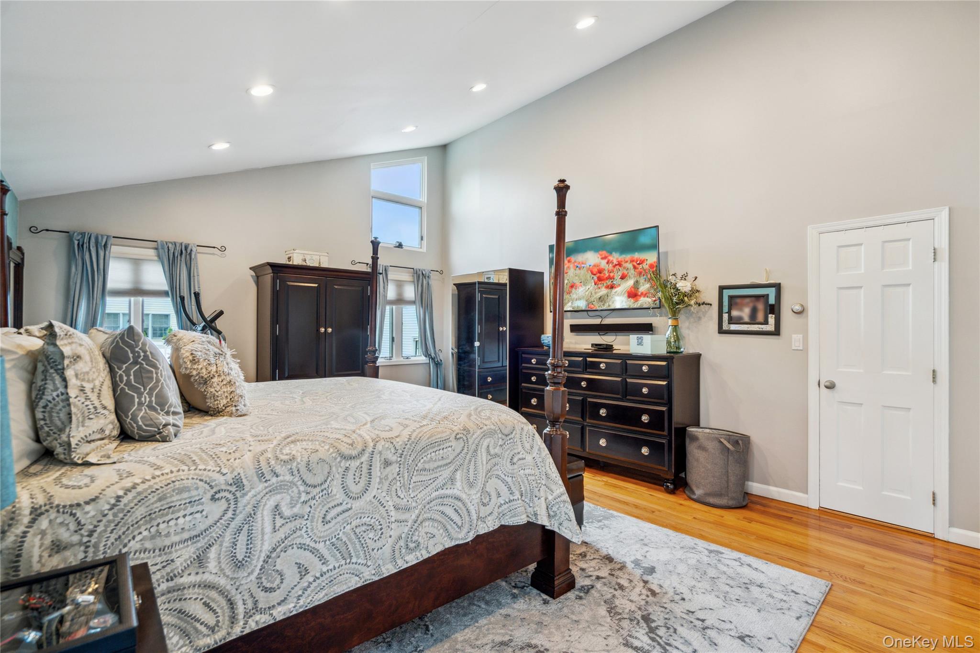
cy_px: 326
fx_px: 435
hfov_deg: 96.7
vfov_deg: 73.7
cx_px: 490
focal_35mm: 16
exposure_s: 1/125
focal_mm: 16
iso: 640
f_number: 5
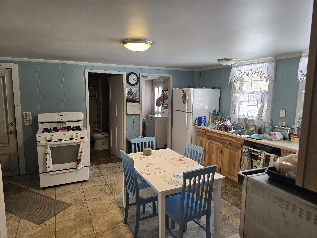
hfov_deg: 73.9
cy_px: 119
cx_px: 158
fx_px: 211
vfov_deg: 58.9
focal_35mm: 23
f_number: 1.7
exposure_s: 1/120
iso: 125
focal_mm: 6.3
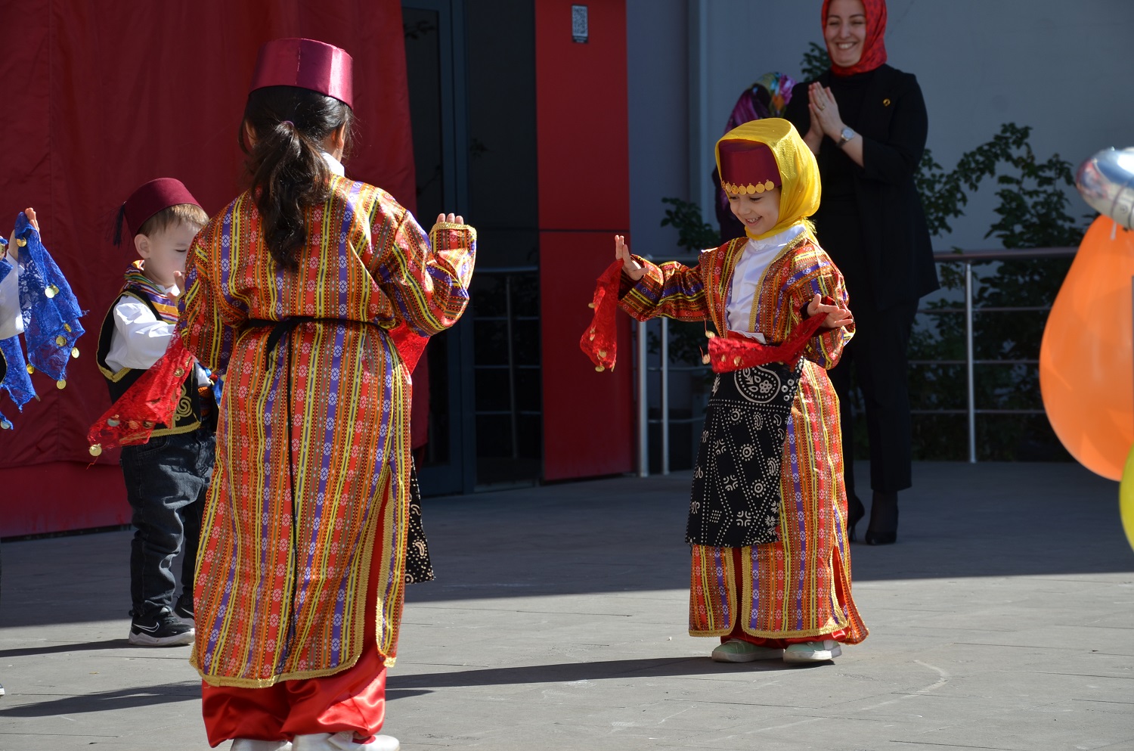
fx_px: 3772
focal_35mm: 120
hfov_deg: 17.1
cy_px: 376
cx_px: 567
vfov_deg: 11.4
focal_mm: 80
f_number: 8
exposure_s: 1/250
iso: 100
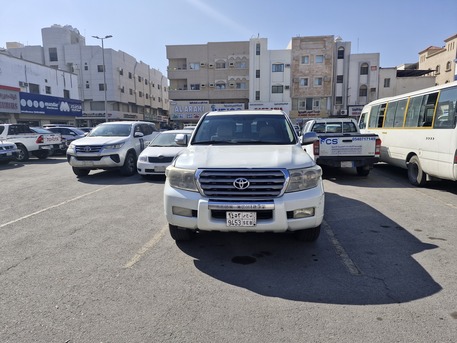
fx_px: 304
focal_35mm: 23
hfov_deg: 73.9
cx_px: 228
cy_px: 172
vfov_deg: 58.9
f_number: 1.8
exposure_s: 1/2424
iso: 50
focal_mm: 5.54
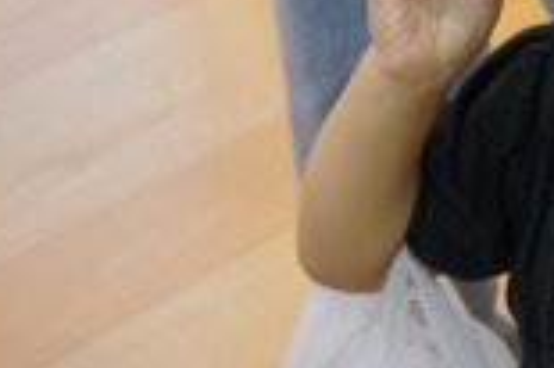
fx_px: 1783
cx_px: 608
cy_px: 161
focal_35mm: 116
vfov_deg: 11.8
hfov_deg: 17.1
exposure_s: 1/50
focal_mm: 30
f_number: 4
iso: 250
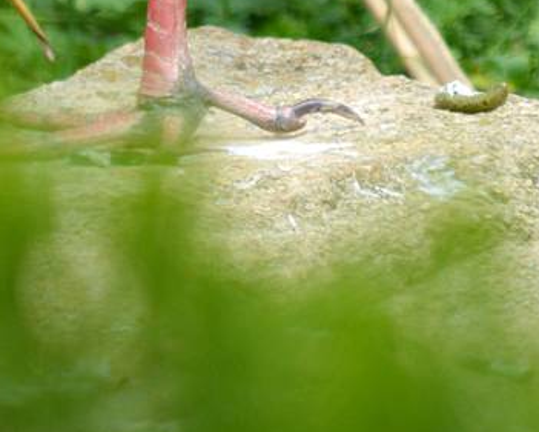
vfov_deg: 0.9
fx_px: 27653
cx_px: 168
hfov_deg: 1.1
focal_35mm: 1733
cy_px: -410
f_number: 6
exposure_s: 1/1000
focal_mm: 270
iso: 560
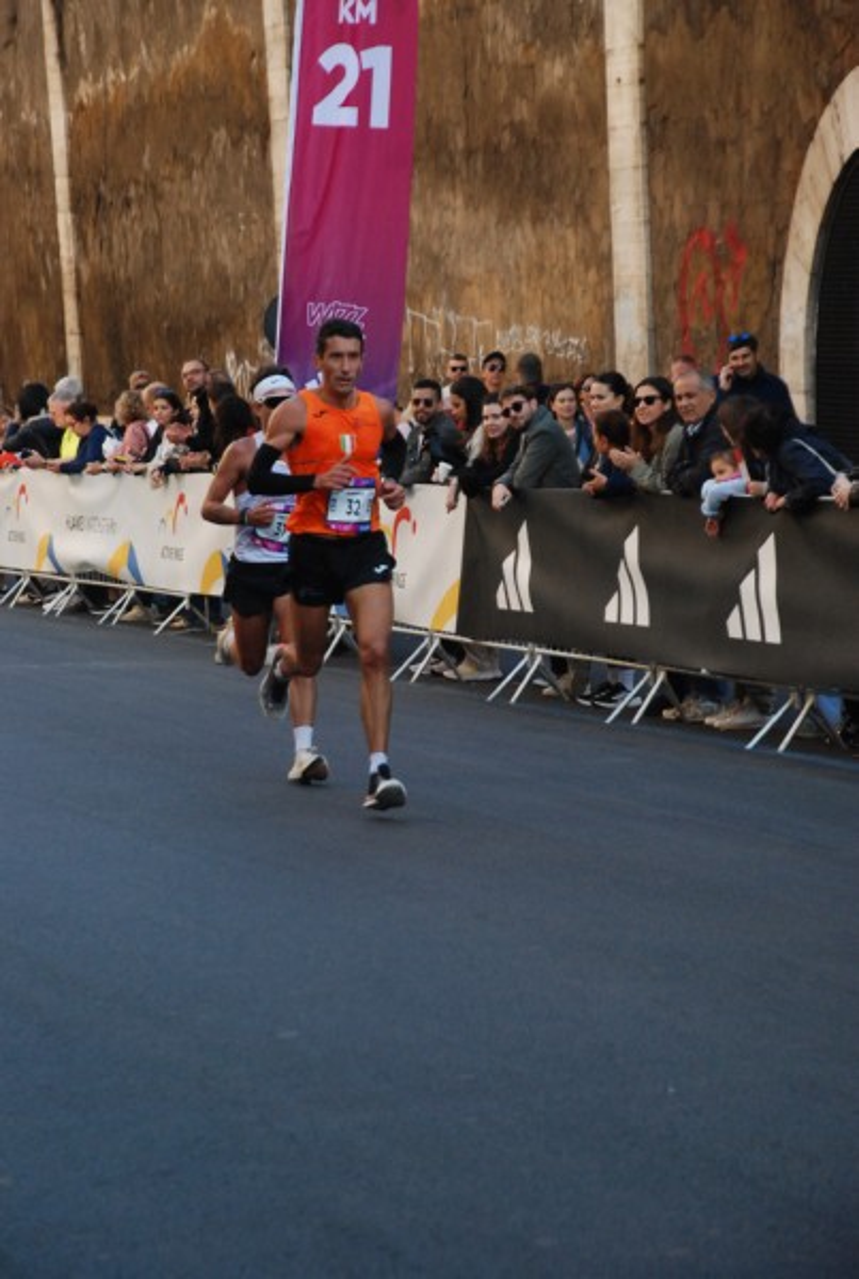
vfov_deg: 14.4
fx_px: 5074
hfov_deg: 9.7
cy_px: 640
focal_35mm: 142
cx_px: 430
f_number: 5.6
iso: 1000
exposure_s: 1/500
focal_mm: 95
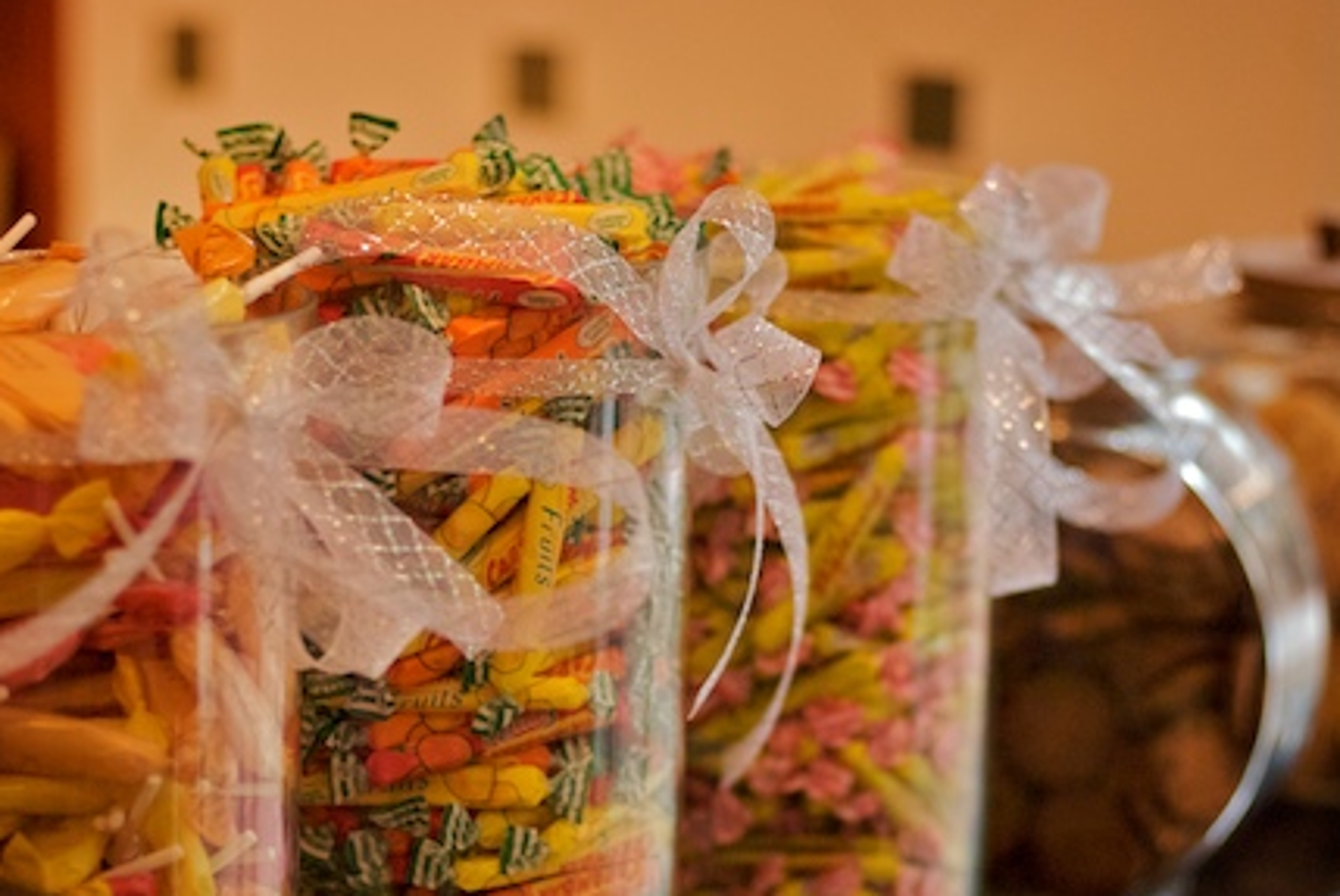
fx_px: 4173
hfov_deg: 18.2
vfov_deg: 12.2
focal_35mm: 112
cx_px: 675
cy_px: 628
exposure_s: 1/320
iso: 1600
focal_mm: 50
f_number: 2
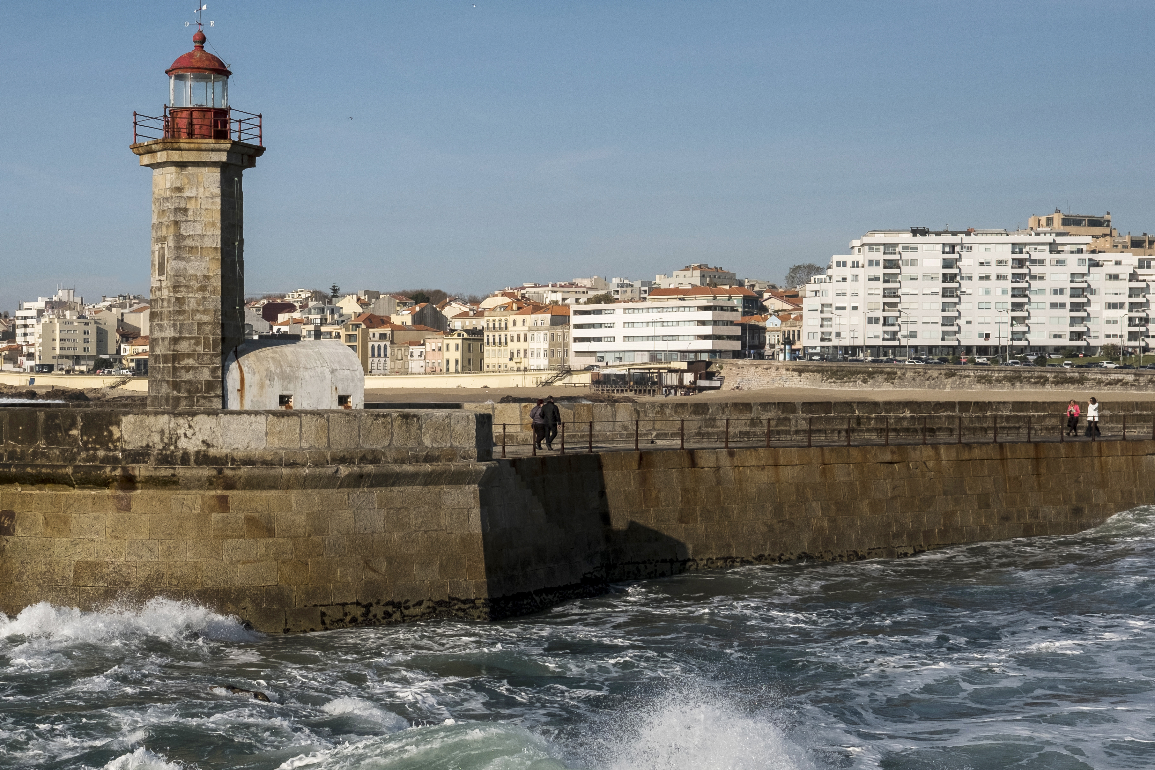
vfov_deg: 23.4
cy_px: 416
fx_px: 1861
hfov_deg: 34.1
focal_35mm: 58
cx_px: 351
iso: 200
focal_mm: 23
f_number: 8
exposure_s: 1/1250
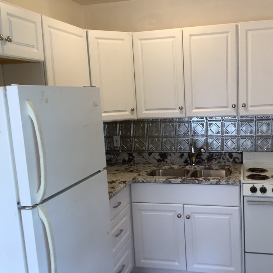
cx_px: 169
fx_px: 330
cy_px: 138
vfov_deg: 44.9
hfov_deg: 44.6
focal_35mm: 37
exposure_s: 1/60
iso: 64
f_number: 2.4
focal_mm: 3.3
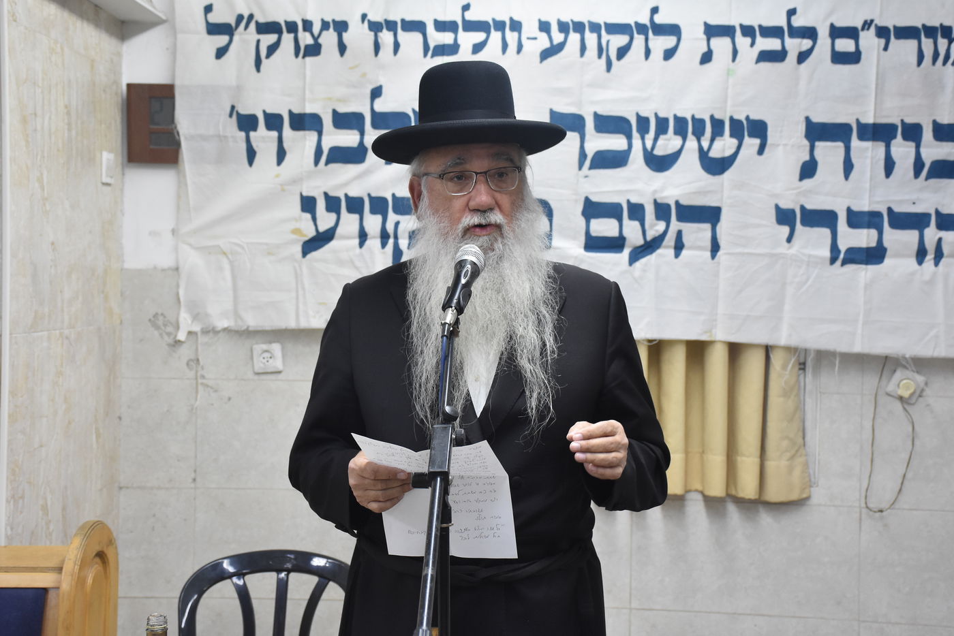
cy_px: 318
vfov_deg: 23.8
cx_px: 477
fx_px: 1511
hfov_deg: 35.0
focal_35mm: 57
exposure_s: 1/100
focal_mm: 38
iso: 1600
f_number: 6.3
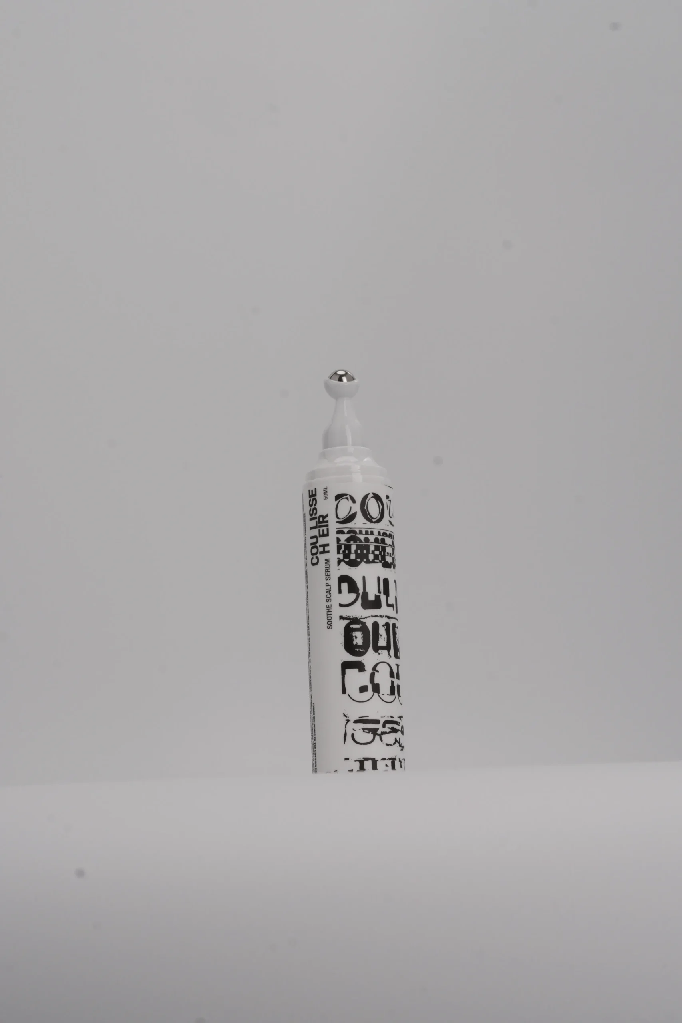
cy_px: 512
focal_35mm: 82
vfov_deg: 24.6
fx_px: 2344
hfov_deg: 16.6
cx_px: 341
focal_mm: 55
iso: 800
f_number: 16
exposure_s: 1/200
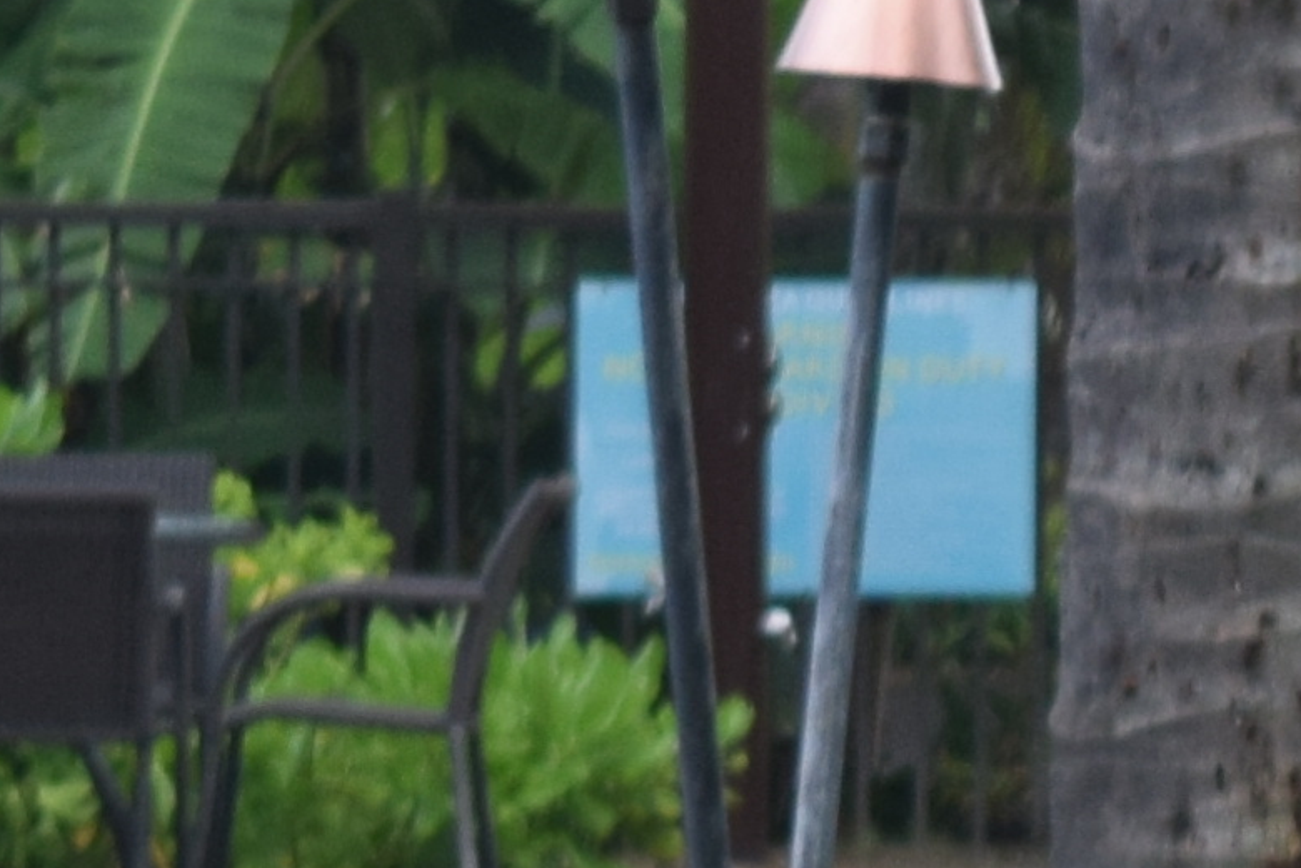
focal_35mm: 635
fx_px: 22941
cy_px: 1209
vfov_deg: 2.2
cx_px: 3459
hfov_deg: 3.2
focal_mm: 55
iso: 400
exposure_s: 1/160
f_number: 6.3
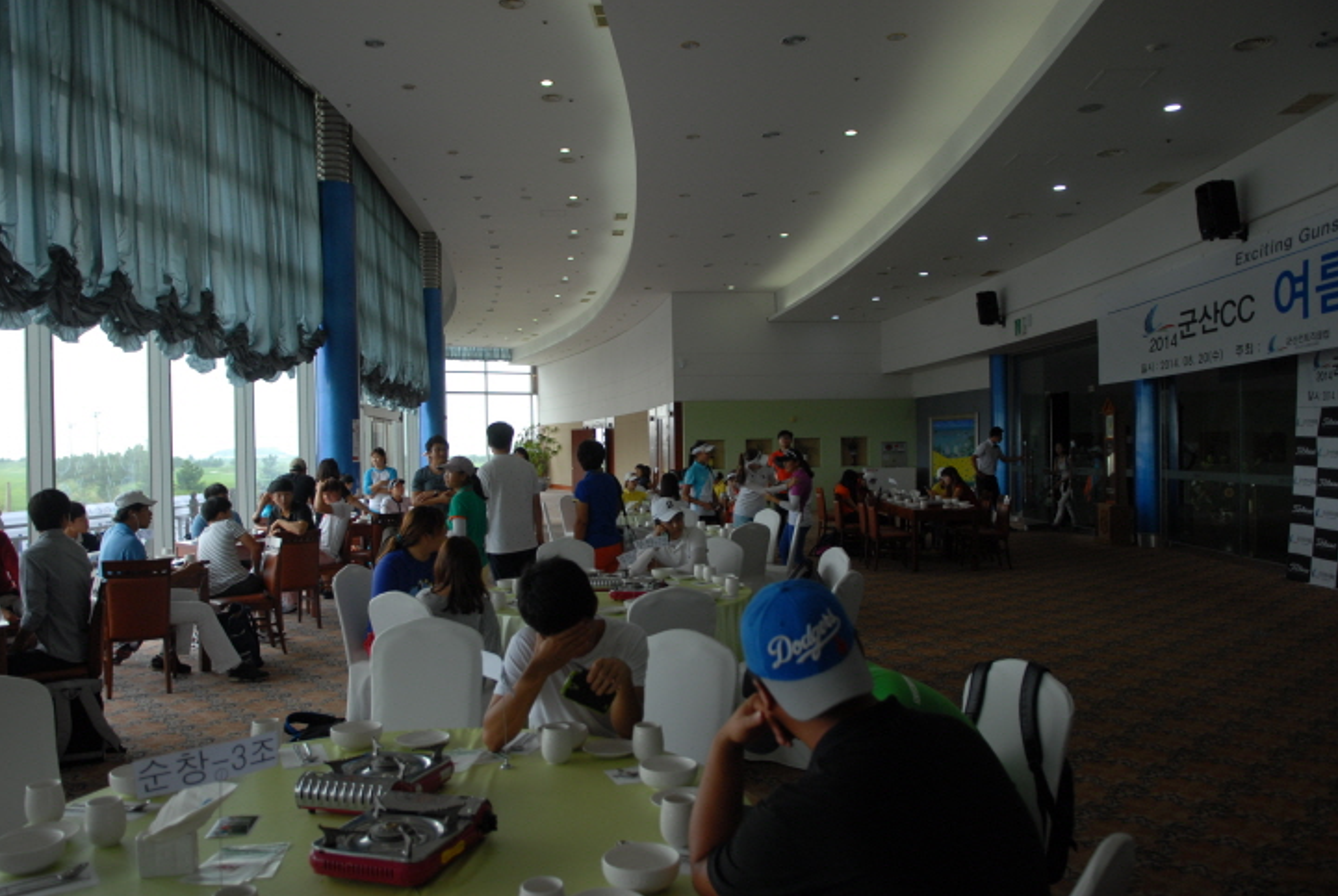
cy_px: 456
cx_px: 659
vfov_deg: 48.8
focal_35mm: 27
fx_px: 987
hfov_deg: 68.3
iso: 200
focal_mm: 17
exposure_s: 1/400
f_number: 2.8
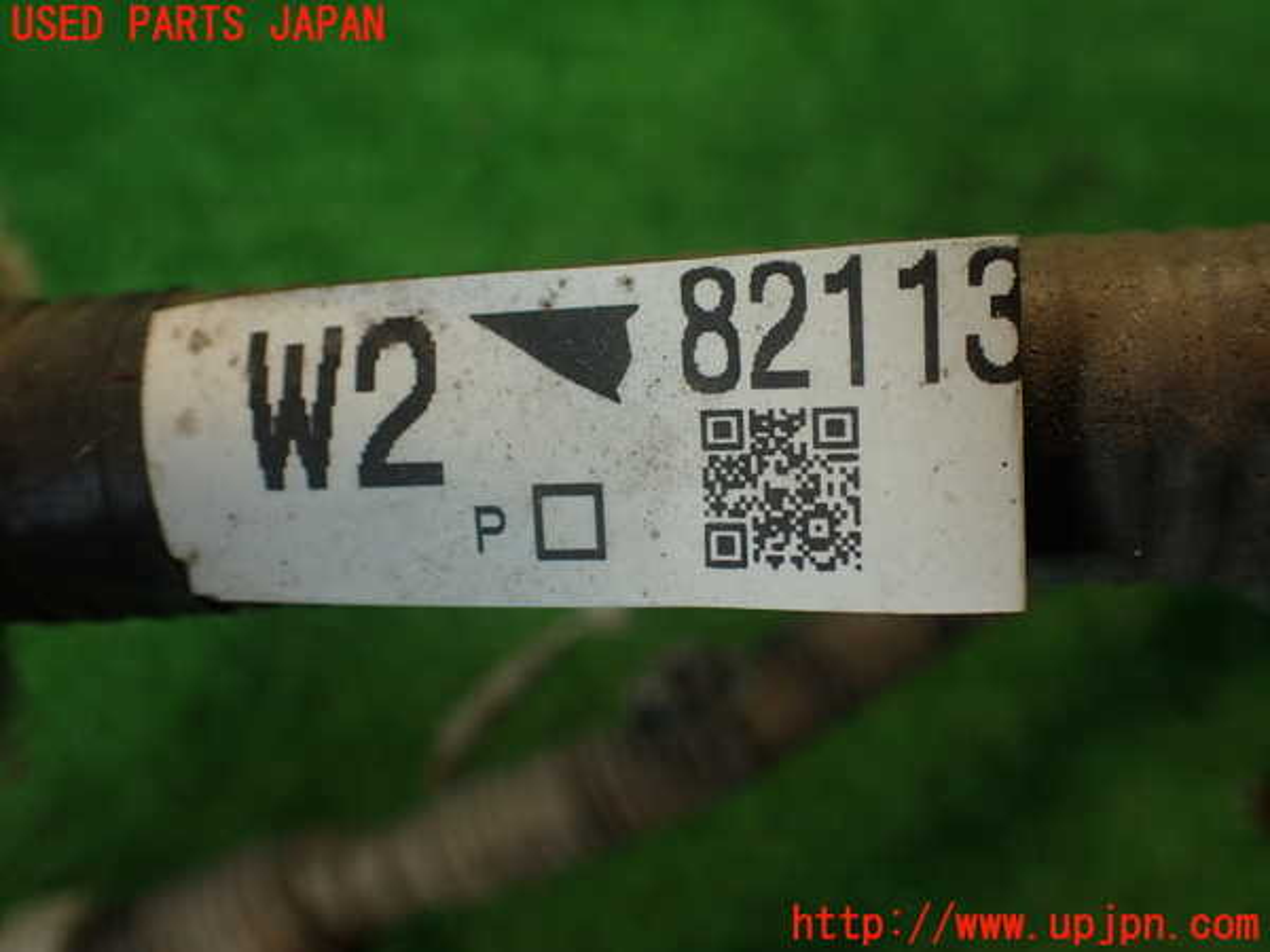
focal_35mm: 32
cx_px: 635
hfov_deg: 56.8
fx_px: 1174
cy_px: 476
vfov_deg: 44.2
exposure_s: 1/60
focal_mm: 5.79
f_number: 2.4
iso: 160
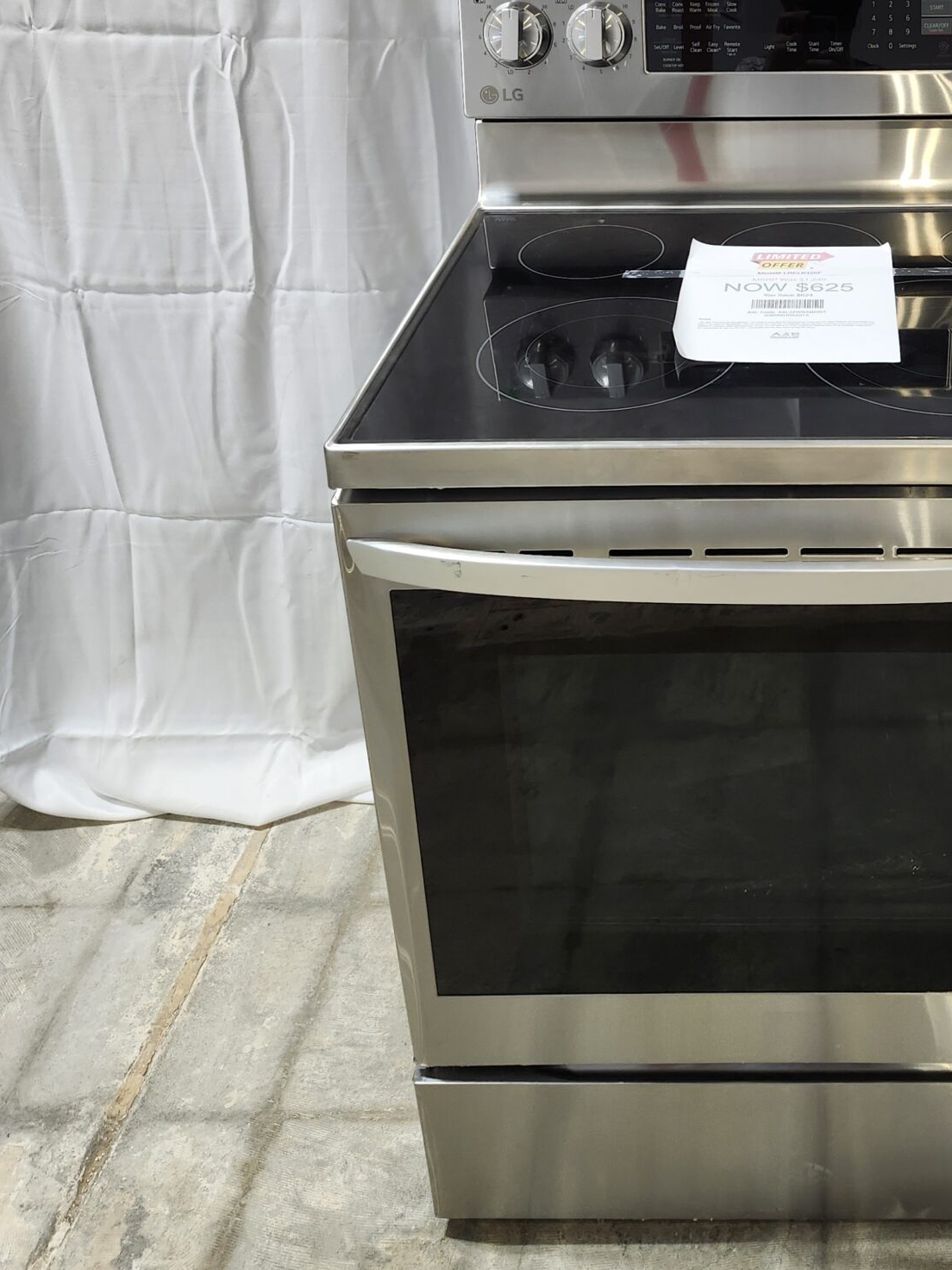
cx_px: 811
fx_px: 1467
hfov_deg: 34.4
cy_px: 269
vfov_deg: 44.7
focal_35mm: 40
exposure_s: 1/120
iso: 200
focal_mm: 5.54
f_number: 1.8
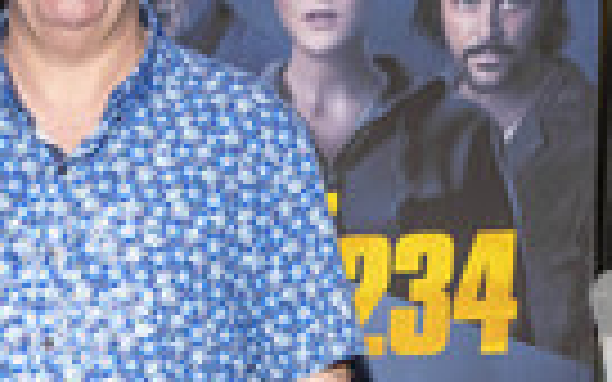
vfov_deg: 15.1
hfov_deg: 24.7
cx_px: 54
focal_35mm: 81
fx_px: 1351
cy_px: 539
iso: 800
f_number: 4.5
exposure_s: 1/200
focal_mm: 27
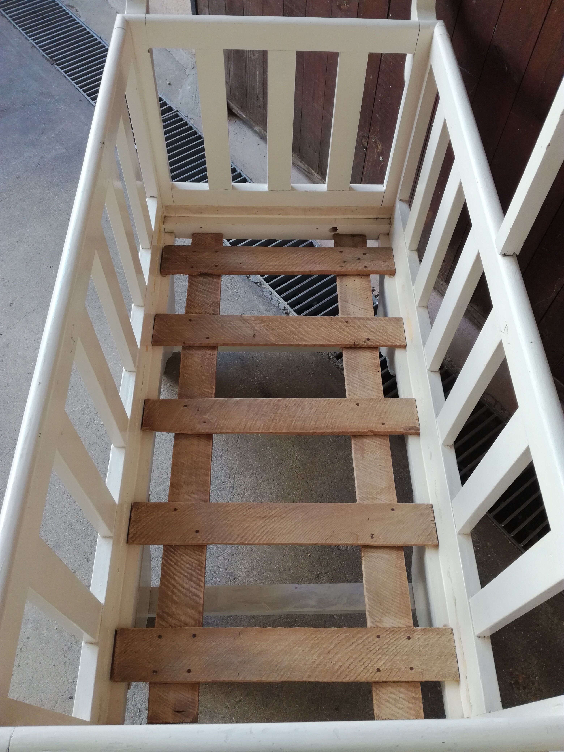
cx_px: 282
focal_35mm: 27
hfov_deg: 51.4
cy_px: 376
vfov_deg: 65.3
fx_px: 587
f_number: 2
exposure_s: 1/50
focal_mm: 3.79
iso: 80
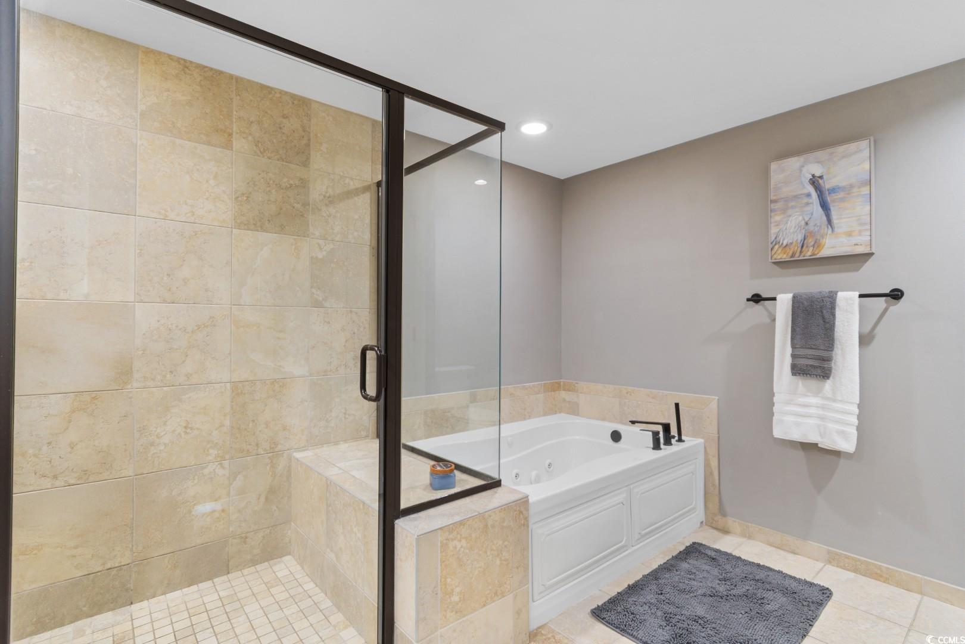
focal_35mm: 16
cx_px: 482
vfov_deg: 73.7
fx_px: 429
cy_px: 322
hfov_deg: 96.7
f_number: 4.8
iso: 100
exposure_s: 1
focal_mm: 11
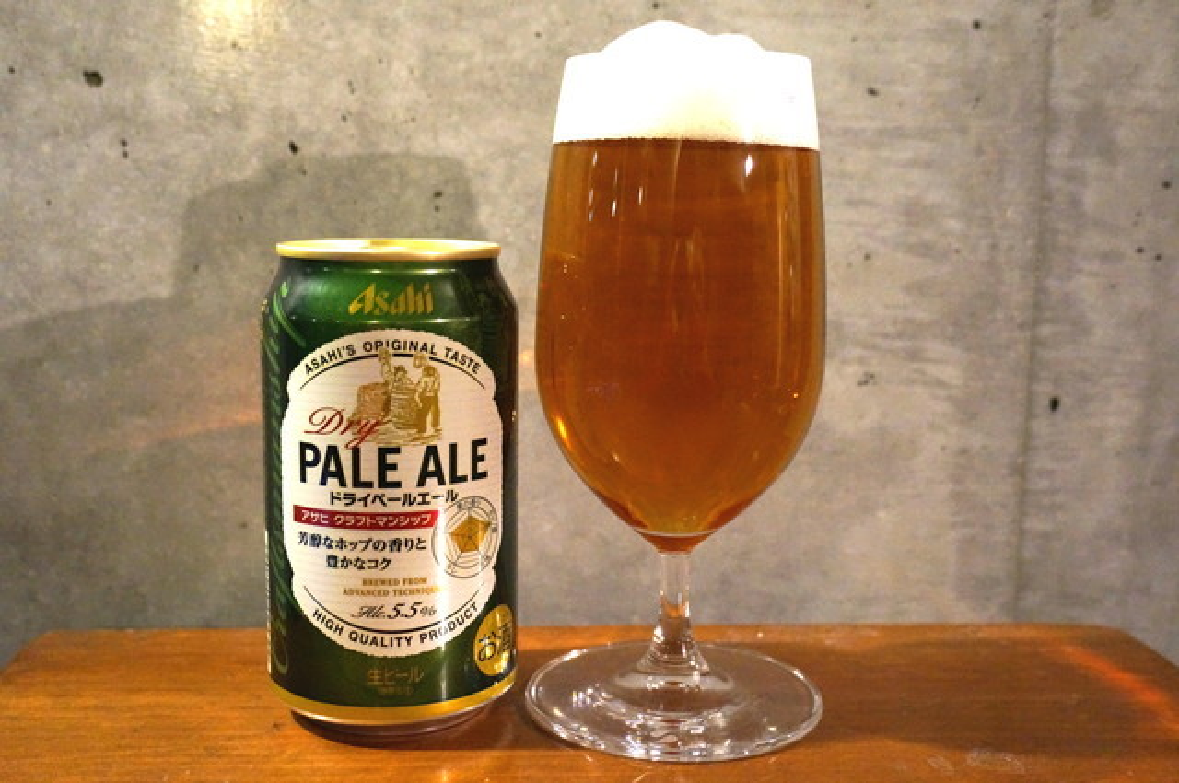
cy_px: 392
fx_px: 1227
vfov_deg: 35.4
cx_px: 590
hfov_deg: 51.3
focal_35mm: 38
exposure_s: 1/80
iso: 3200
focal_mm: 25
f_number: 4.5
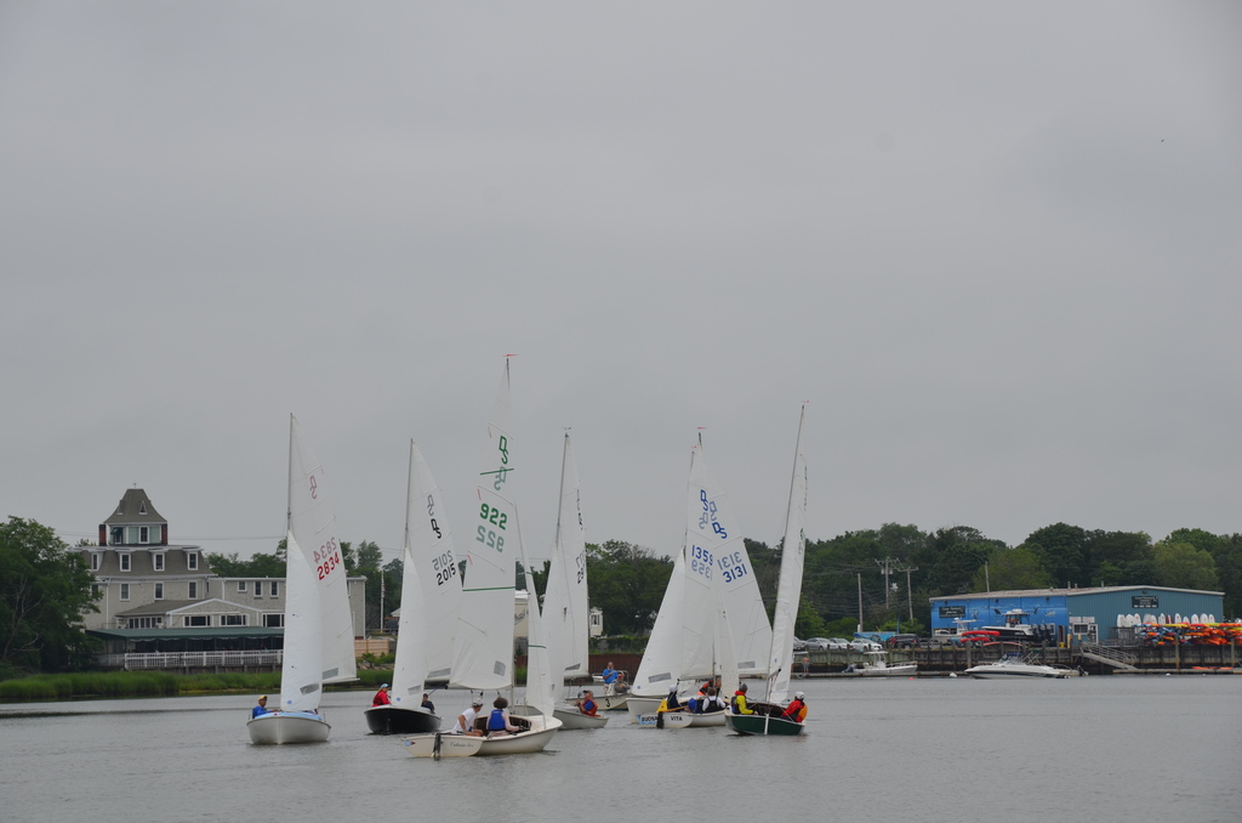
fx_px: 4131
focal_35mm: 120
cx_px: 621
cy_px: 412
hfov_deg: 17.1
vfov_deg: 11.4
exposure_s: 1/250
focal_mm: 80
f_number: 8
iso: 100
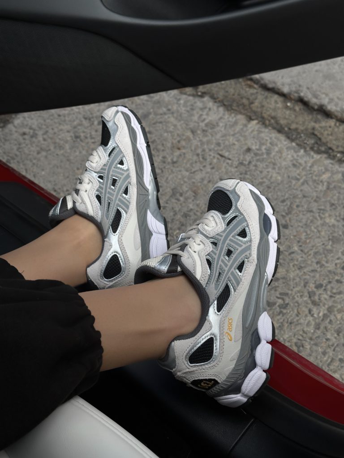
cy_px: 229
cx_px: 172
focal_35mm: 48
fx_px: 636
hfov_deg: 30.3
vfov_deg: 39.7
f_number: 1.8
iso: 64
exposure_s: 1/1400
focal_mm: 6.86
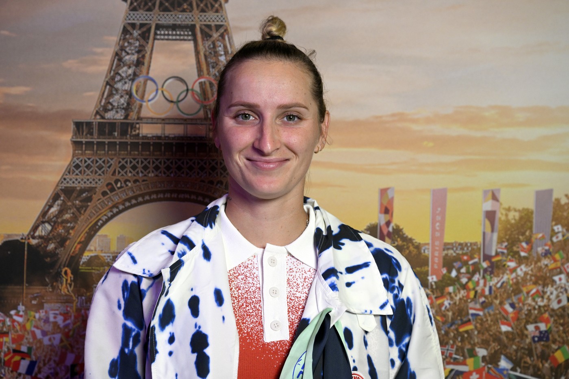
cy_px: 190
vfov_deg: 19.5
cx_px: 284
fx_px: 1106
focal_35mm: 70
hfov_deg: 28.8
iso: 1600
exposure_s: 1/400
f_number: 5.6
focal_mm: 70
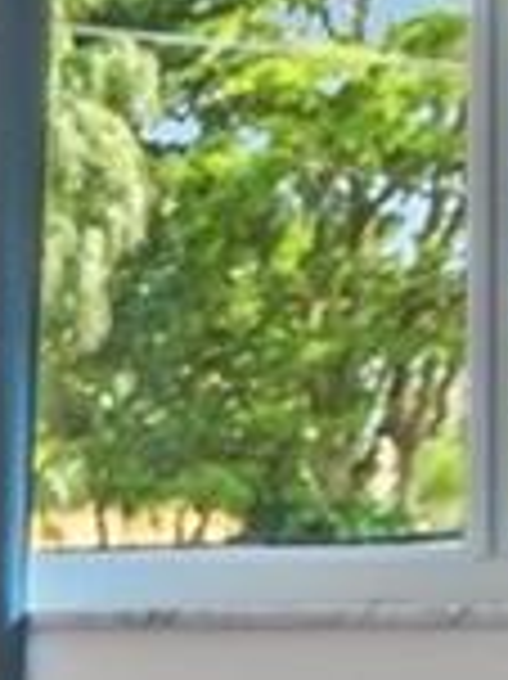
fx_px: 3586
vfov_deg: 10.7
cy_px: 759
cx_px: -1506
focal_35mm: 183
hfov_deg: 6.5
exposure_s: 1/6
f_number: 8
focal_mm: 18
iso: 200
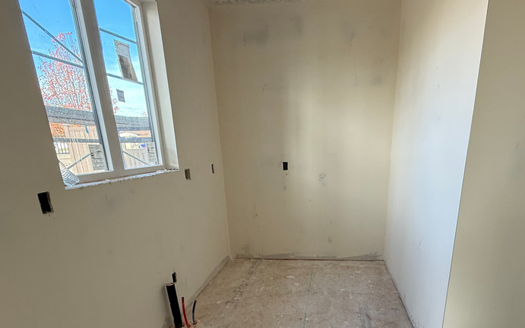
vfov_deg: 52.8
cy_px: 244
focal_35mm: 22
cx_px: 310
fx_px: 315
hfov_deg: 78.9
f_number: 2.2
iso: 125
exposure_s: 1/99
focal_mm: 2.22
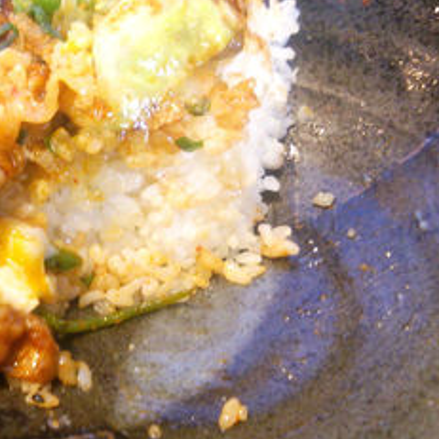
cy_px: 239
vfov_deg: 36.8
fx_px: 660
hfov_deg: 35.6
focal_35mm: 46
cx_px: 89
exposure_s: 1/38
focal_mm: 4.06
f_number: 1.94
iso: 160
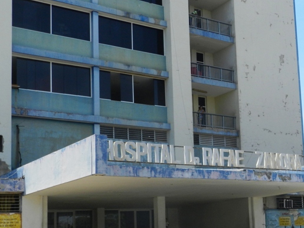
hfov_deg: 32.0
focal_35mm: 59
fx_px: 518
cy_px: 162
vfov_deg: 24.6
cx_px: 236
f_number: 4
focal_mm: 6.7
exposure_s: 1/1000
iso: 160
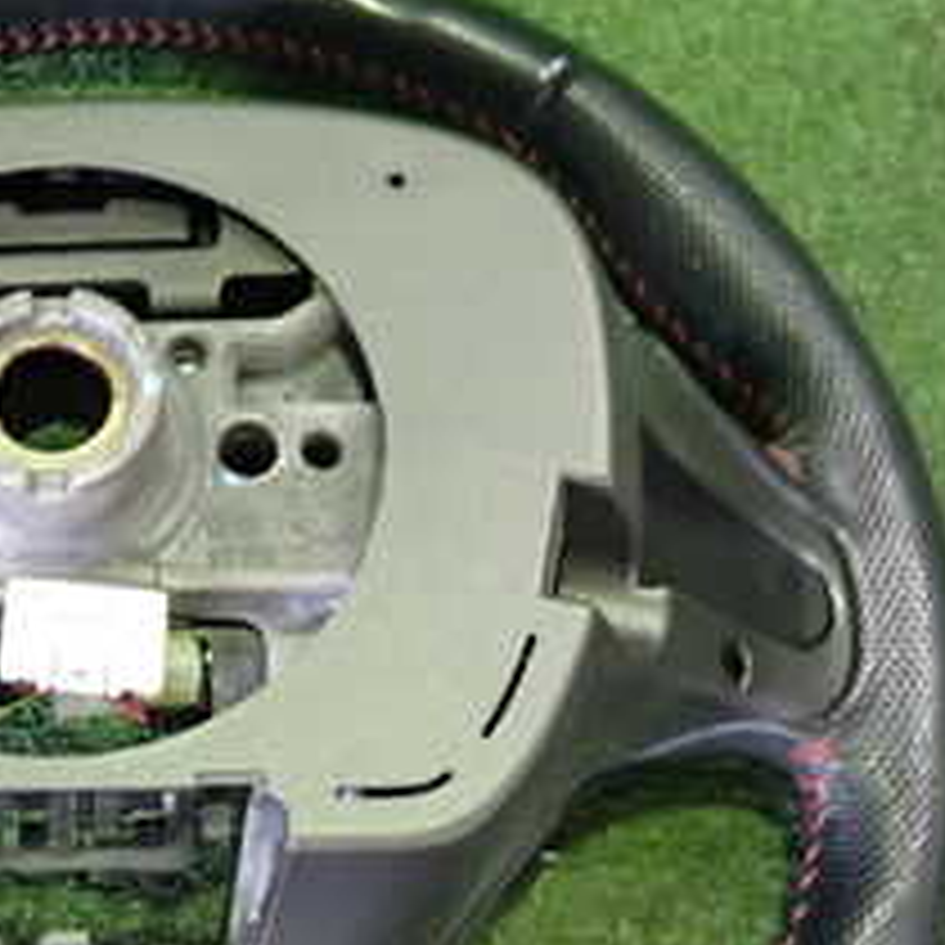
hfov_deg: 26.2
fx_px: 1946
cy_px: 670
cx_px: 50
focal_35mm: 63
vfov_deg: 27.0
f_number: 2
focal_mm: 4.5
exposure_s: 1/30
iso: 500
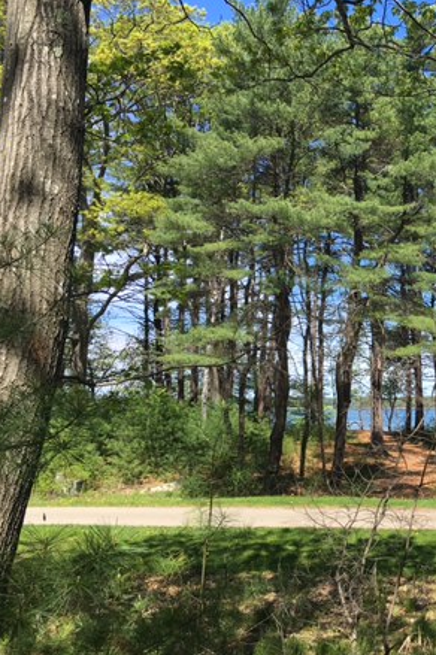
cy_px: 346
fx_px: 801
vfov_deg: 44.5
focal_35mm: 44
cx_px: 442
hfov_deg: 28.5
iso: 25
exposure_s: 1/761
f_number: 2.2
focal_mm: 4.15
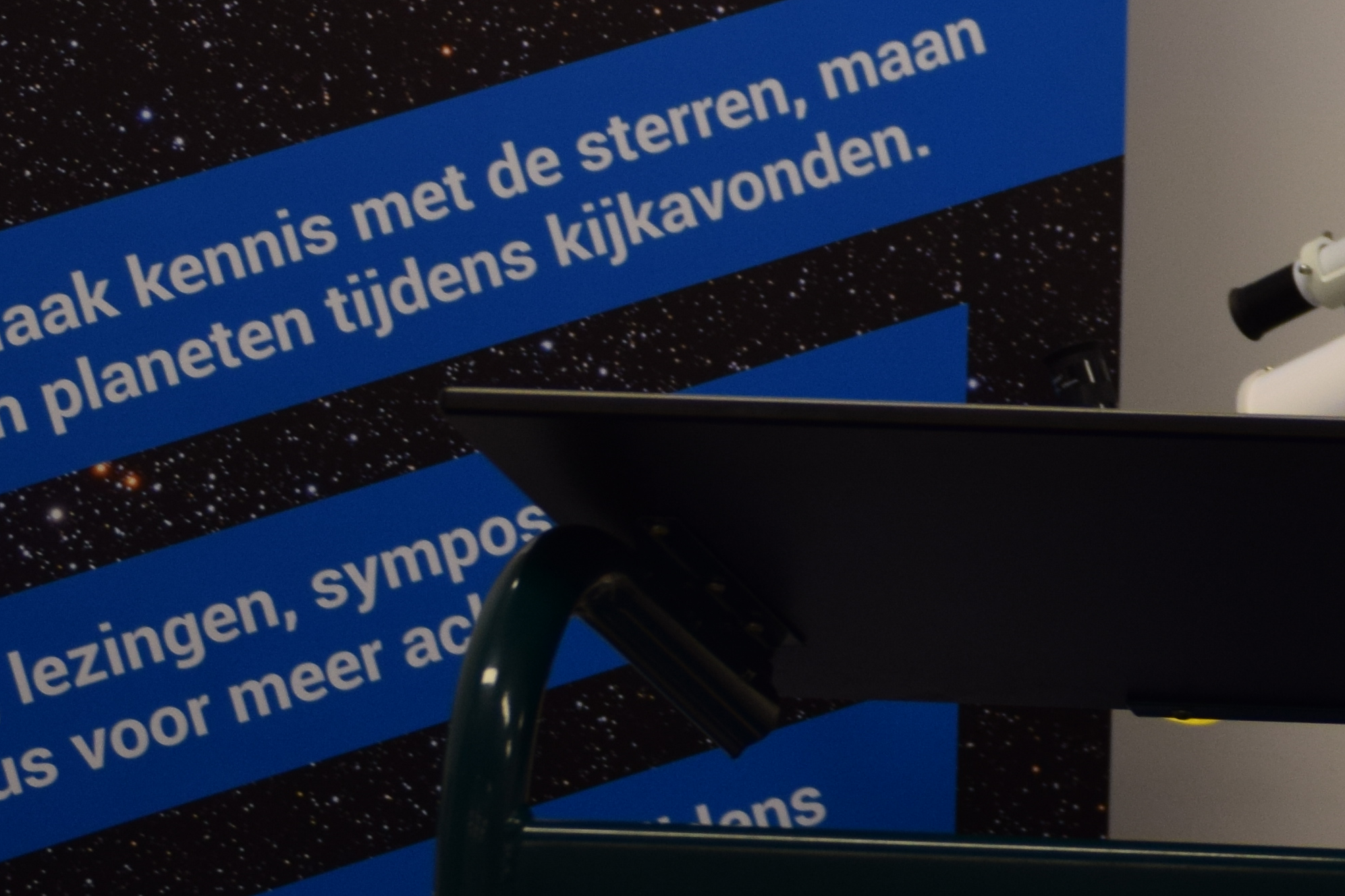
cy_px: -74
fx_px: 10123
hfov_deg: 7.5
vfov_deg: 5.1
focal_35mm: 271
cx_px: 1664
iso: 400
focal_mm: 60
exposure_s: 1/80
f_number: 5
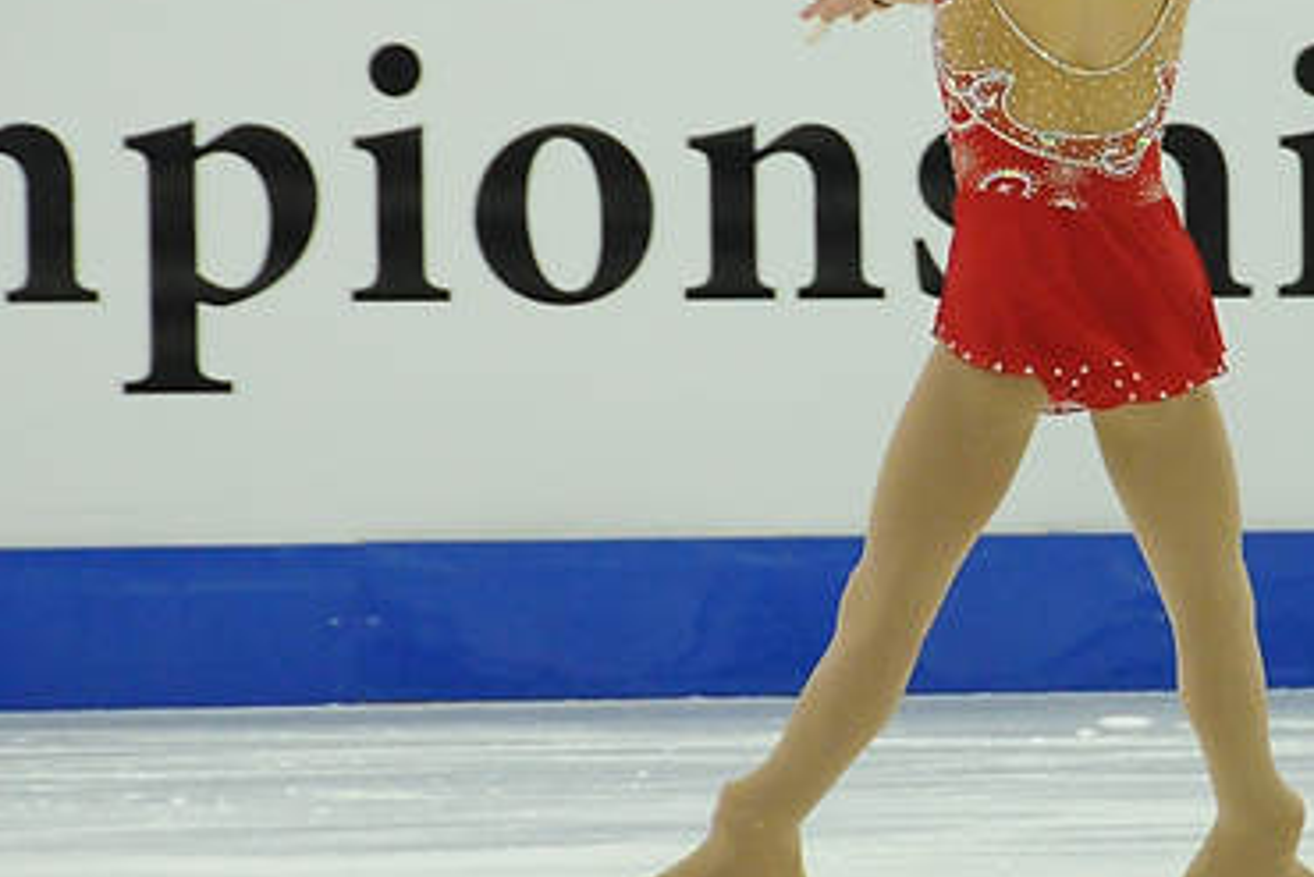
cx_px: 1076
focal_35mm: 486
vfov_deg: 2.8
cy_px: 268
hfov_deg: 4.2
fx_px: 17745
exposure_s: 1/640
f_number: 5.6
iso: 3200
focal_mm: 150
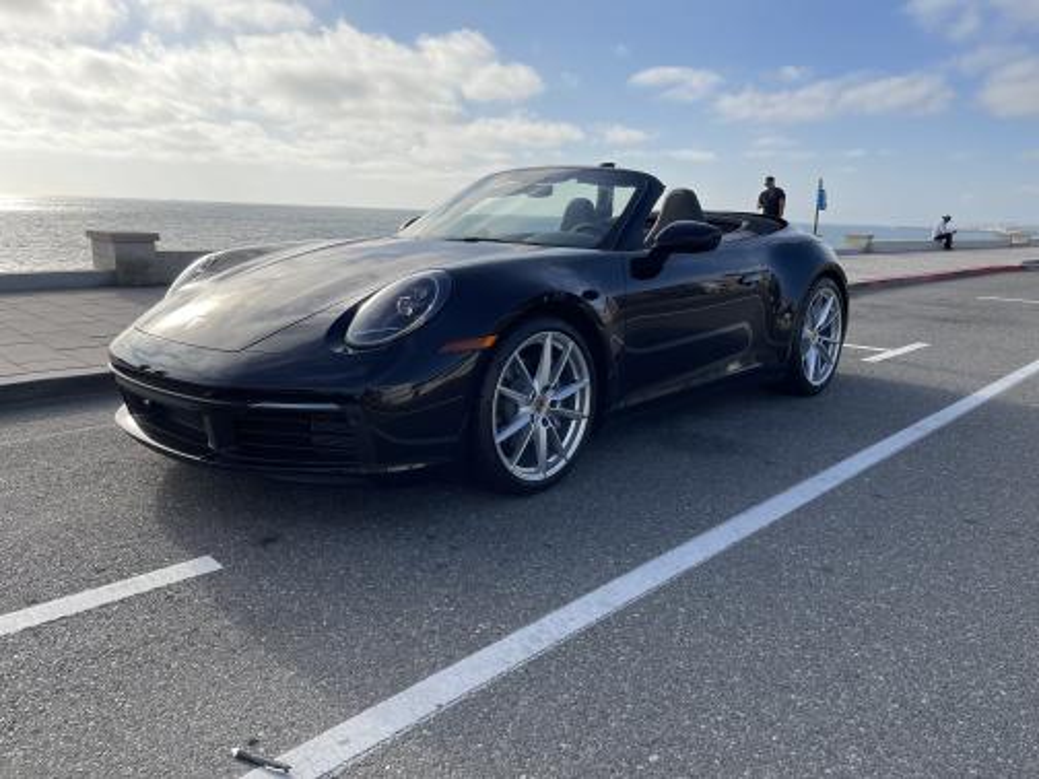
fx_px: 780
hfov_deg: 67.3
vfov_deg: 53.1
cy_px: 390
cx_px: 520
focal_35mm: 26
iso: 32
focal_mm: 5.1
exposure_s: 1/3559
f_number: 1.6
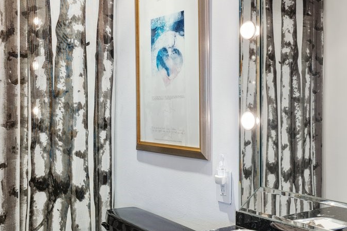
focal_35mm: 49
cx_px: 136
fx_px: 472
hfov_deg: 40.1
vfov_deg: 27.5
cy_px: 98
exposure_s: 1/3.33
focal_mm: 16
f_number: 5.6
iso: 100
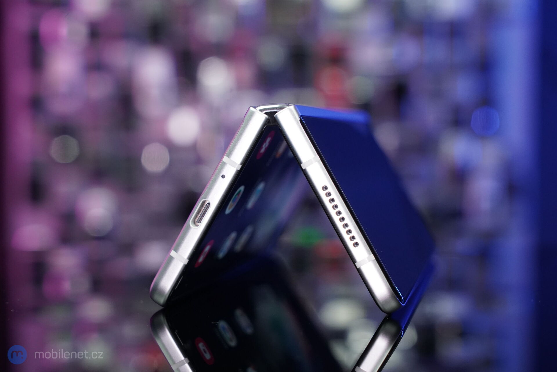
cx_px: 278
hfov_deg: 28.8
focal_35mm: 70
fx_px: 1083
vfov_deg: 19.5
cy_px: 186
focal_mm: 70
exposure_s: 1/200
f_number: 7.1
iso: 4000
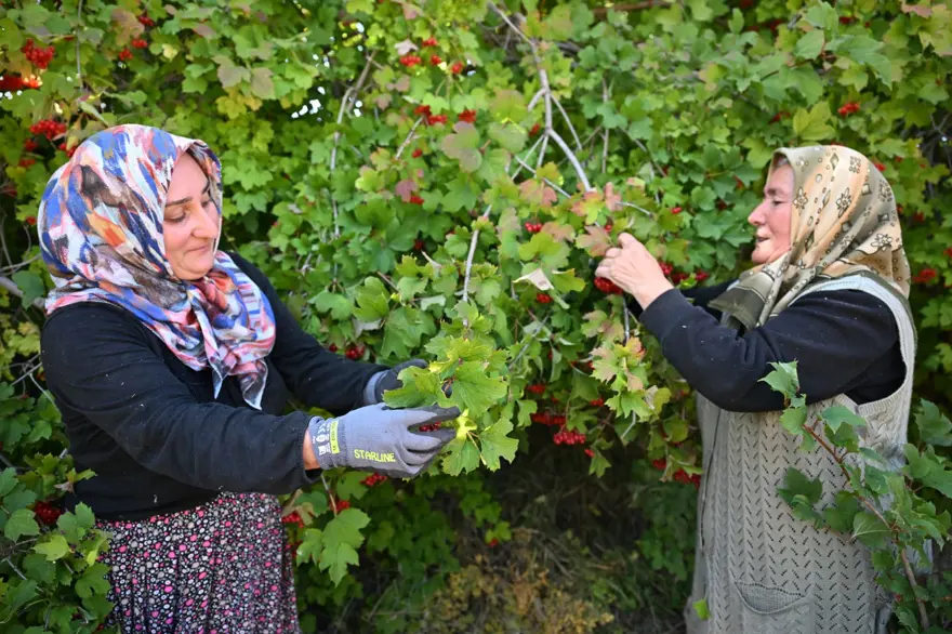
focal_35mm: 24
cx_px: 476
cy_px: 317
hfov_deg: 73.8
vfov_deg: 53.1
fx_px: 634
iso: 640
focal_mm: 24
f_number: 2.8
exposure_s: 1/640
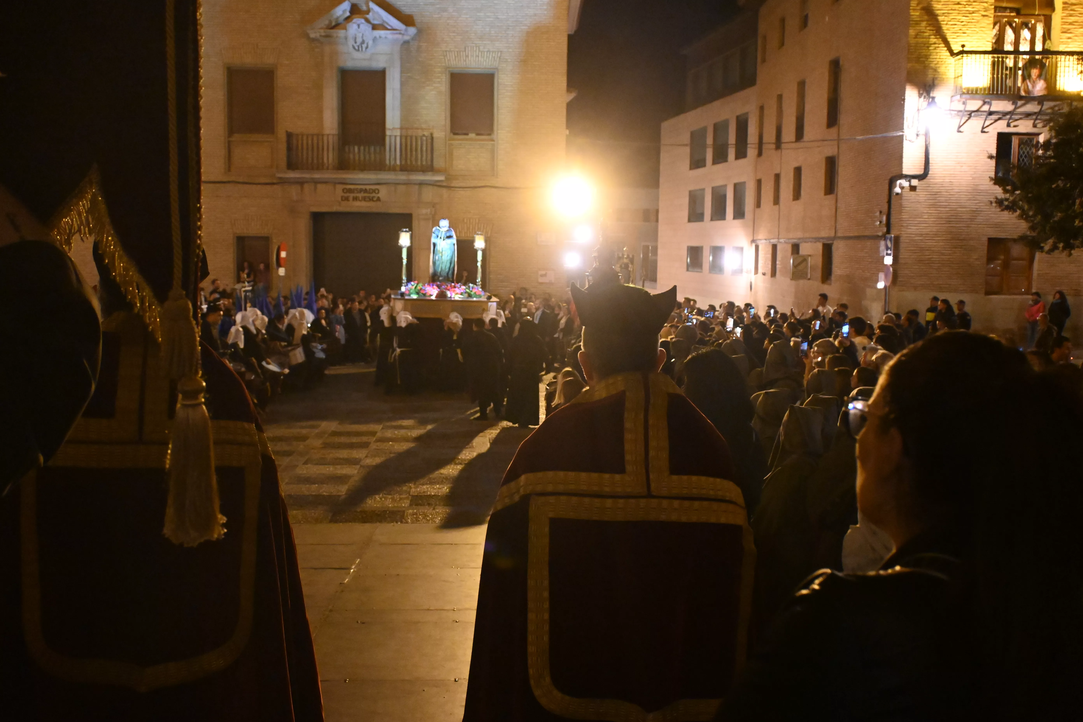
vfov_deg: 36.9
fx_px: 1083
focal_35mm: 36
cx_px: 542
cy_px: 361
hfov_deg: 53.1
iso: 6400
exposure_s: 1/50
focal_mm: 24
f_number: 4.2
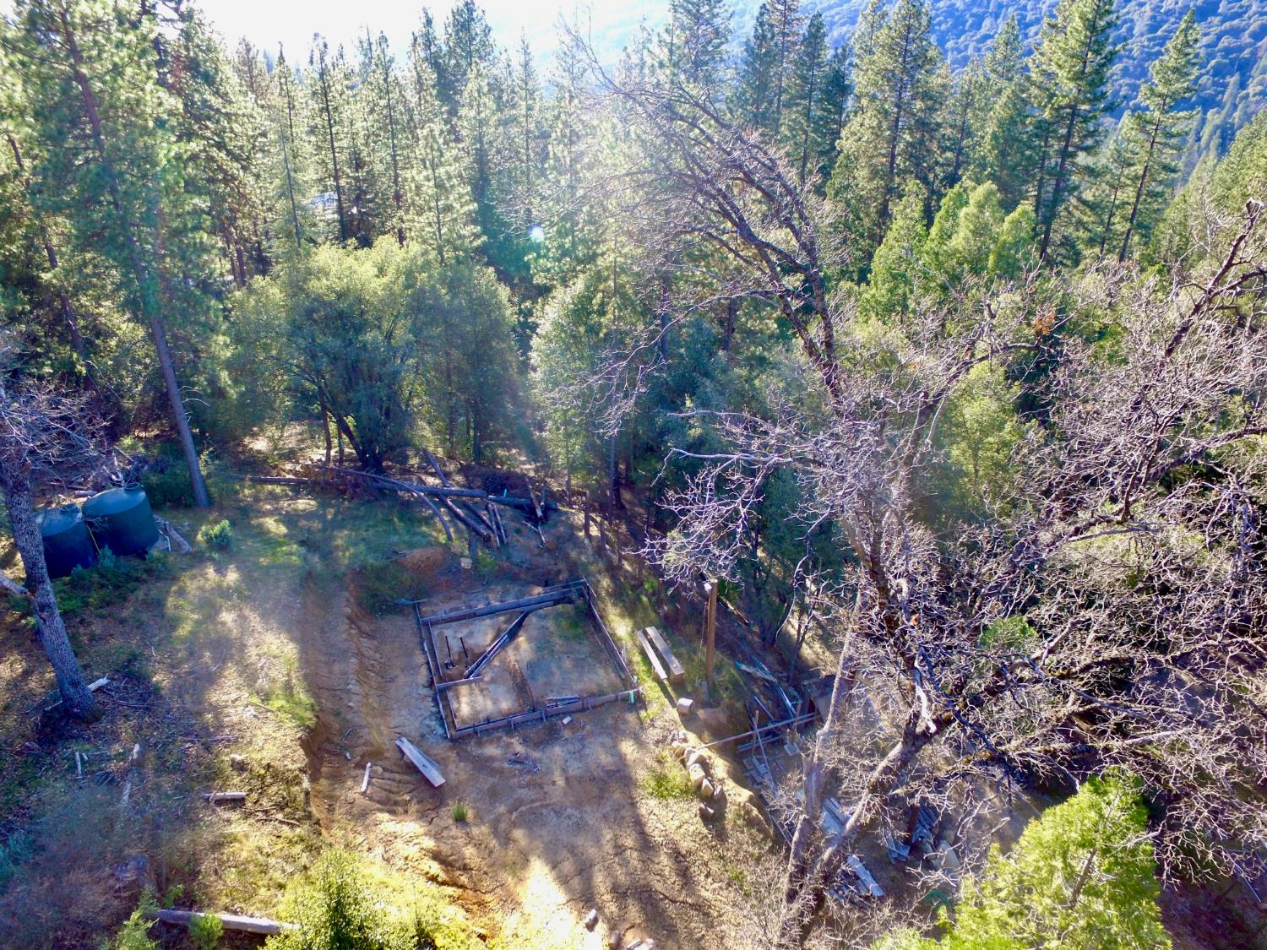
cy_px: 475
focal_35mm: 20
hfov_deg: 81.7
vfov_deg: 66.0
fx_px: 732
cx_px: 634
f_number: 2.8
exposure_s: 1/115
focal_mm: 3.61
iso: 100
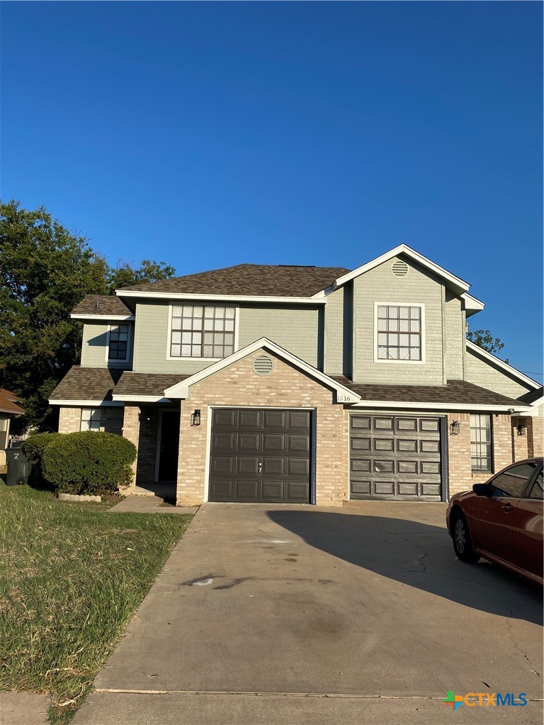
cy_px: 362
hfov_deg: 53.1
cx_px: 272
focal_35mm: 26
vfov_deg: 67.3
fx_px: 545
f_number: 1.8
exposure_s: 1/3125
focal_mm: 4.25
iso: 32
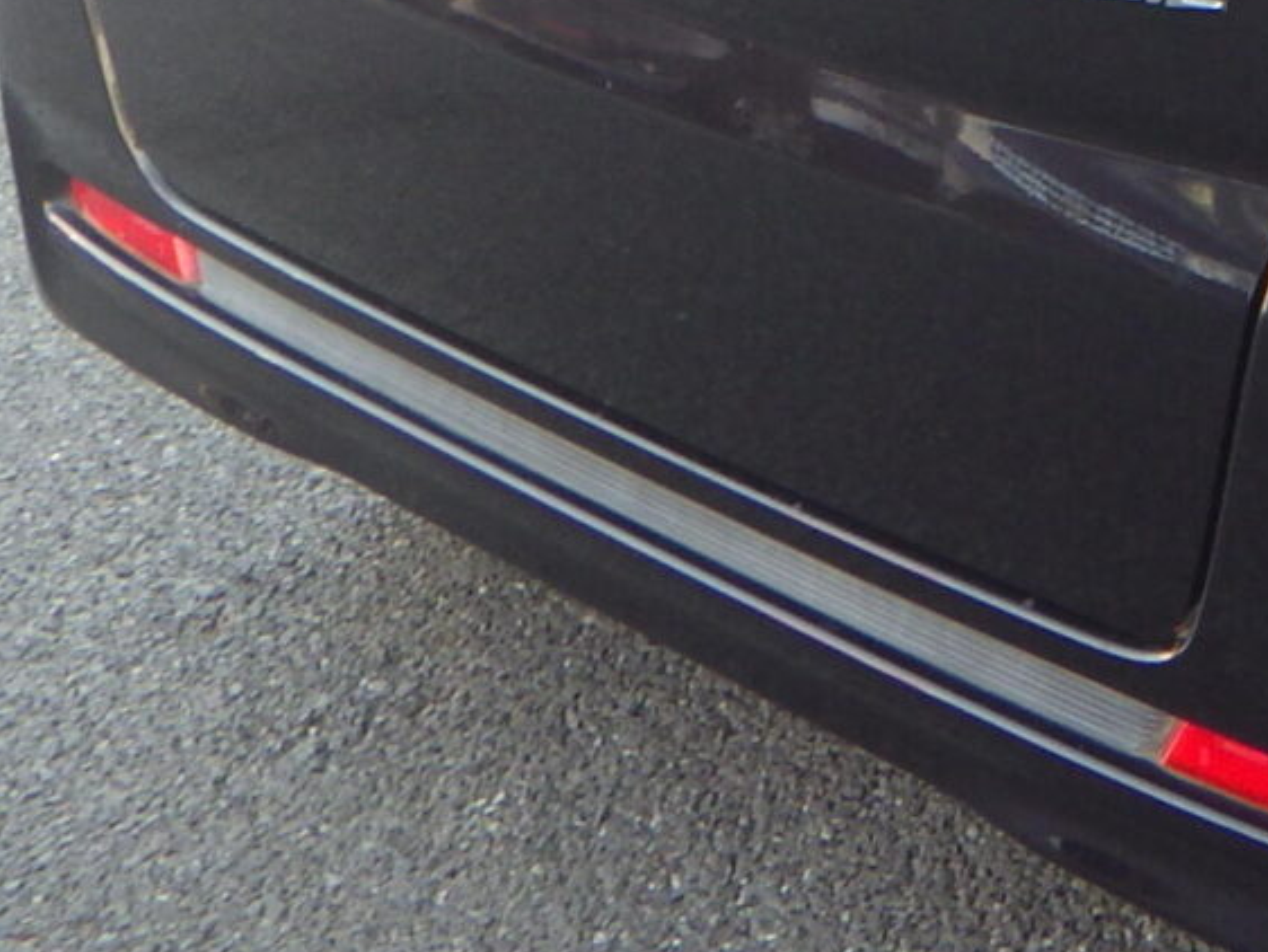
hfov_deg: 18.3
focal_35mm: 102
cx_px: 1514
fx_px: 3738
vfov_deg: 13.6
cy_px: -485
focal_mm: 5
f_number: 3.5
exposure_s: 1/80
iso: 125
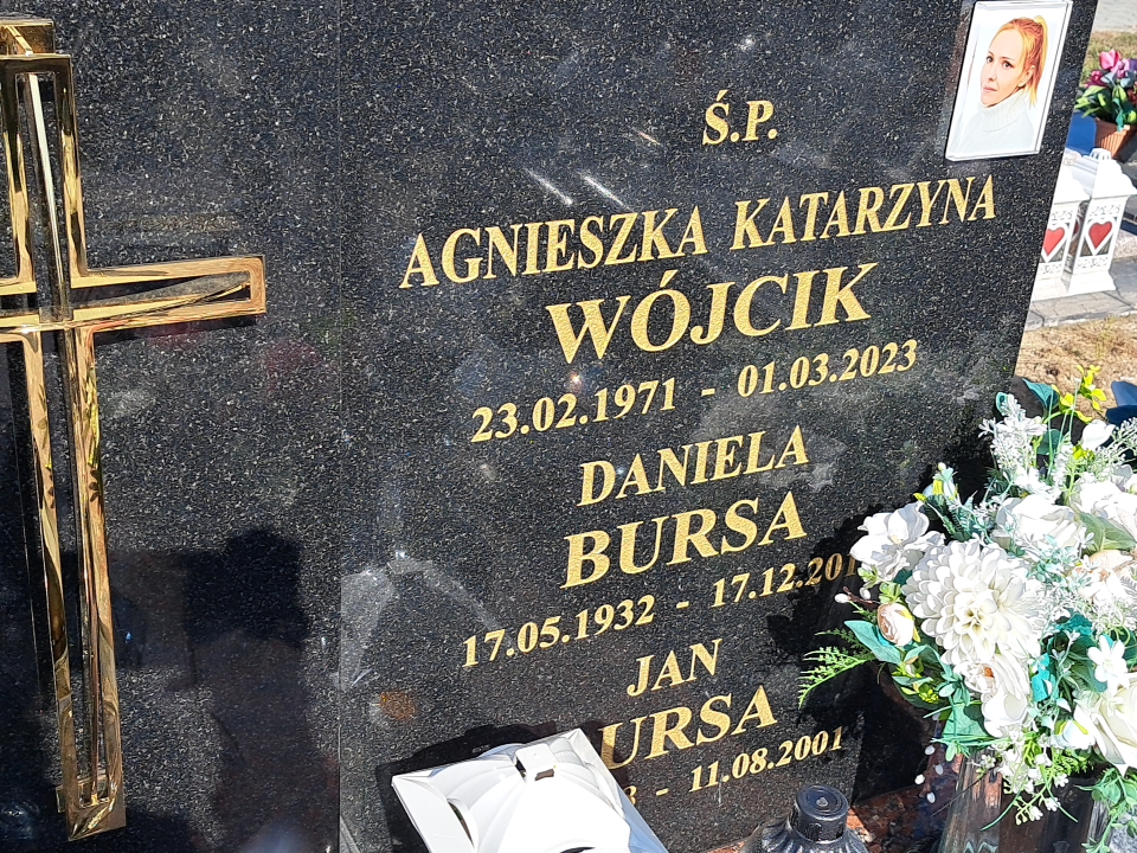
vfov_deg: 56.8
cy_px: 426
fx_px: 788
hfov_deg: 71.6
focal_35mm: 24
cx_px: 568
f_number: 1.8
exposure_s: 1/895
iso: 50
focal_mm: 5.23
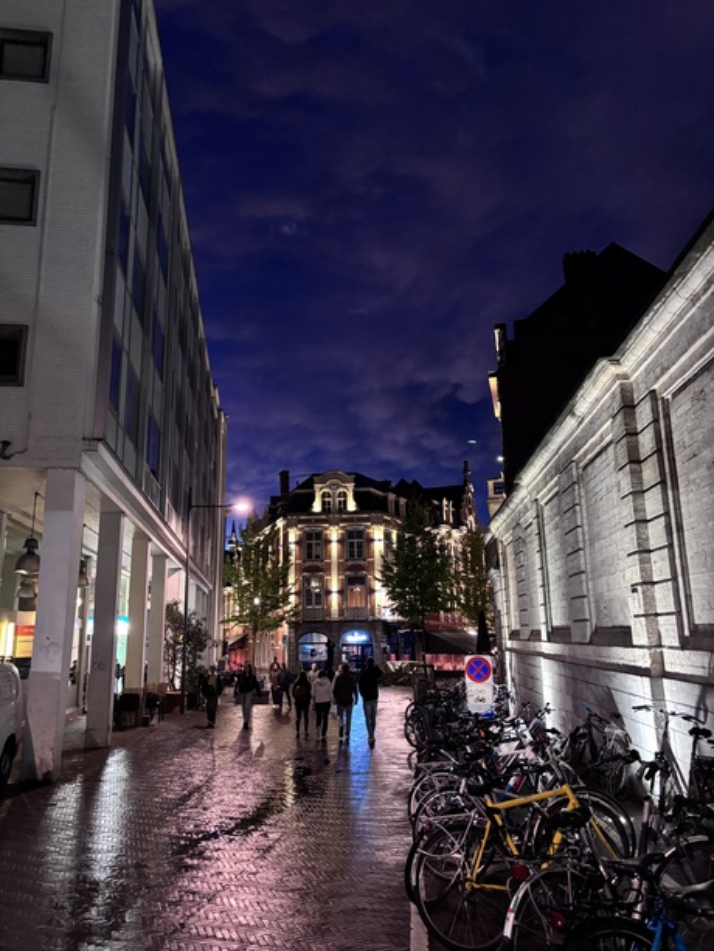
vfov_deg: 67.3
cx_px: 357
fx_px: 715
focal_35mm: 26
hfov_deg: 53.1
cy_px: 476
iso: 640
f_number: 1.6
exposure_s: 1/25
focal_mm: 5.96
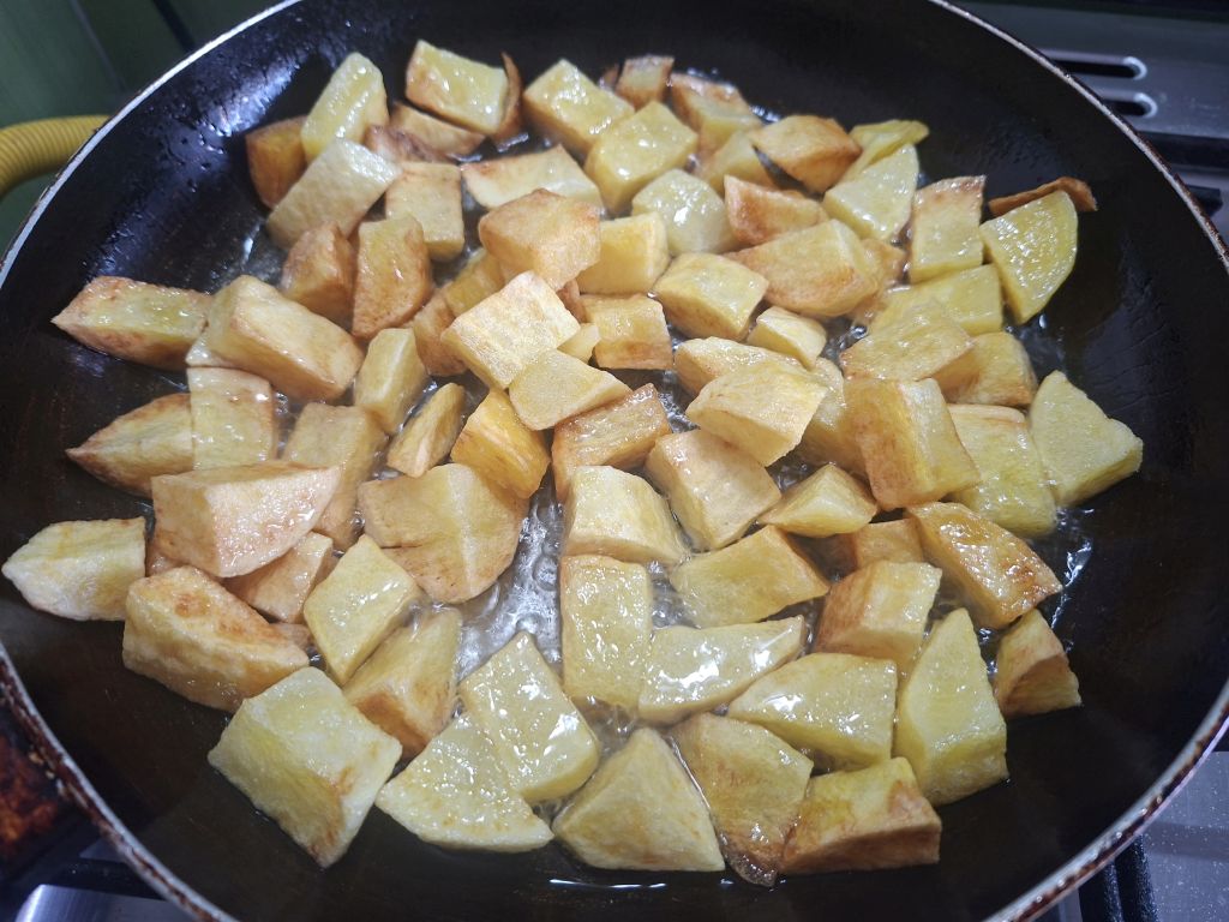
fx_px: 817
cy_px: 461
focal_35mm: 23
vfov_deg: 58.9
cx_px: 614
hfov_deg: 73.9
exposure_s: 1/50
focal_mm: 5.54
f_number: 1.8
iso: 320
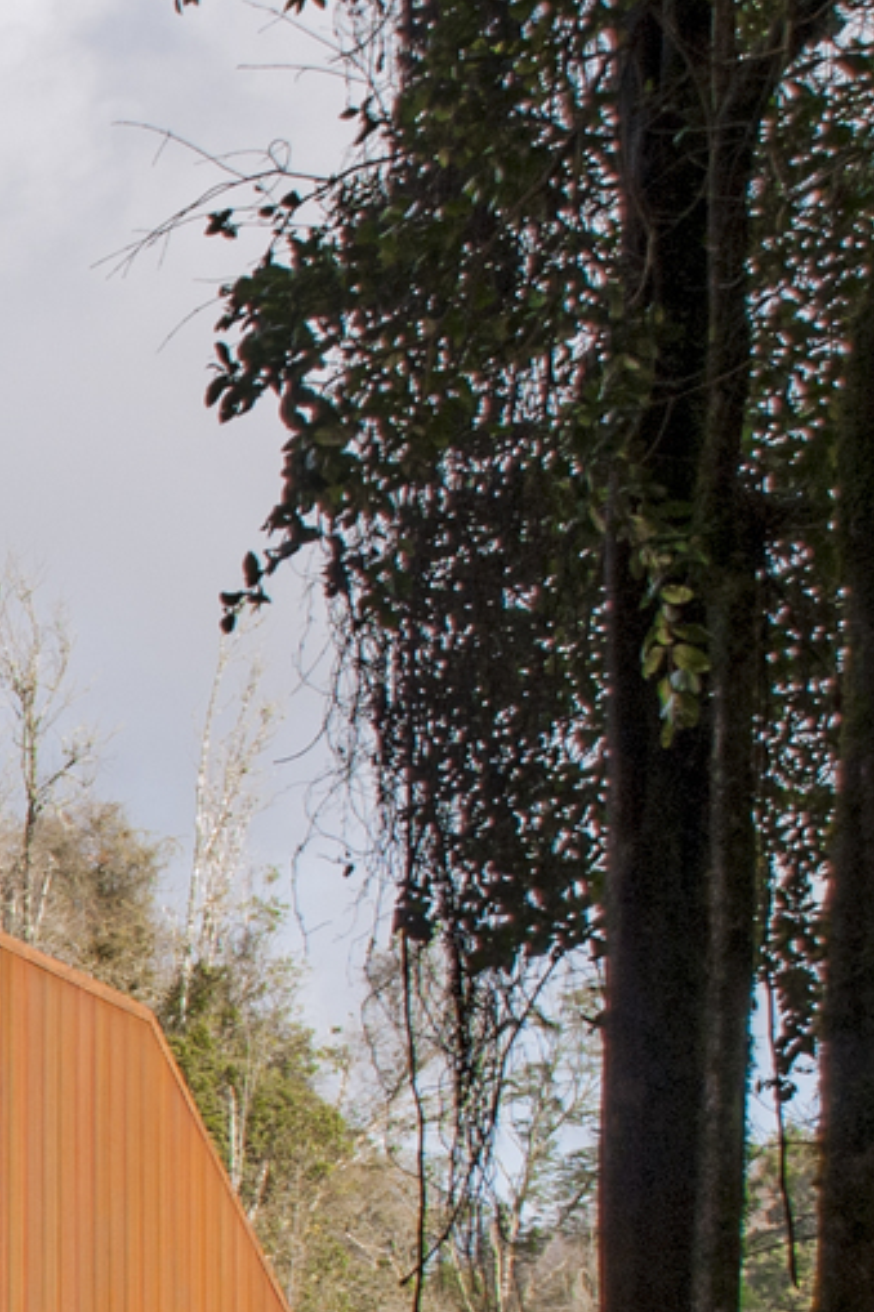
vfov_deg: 11.1
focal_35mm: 183
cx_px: -1155
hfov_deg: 7.1
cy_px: 1491
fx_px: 6667
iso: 100
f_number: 5.6
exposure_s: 1/125
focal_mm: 31
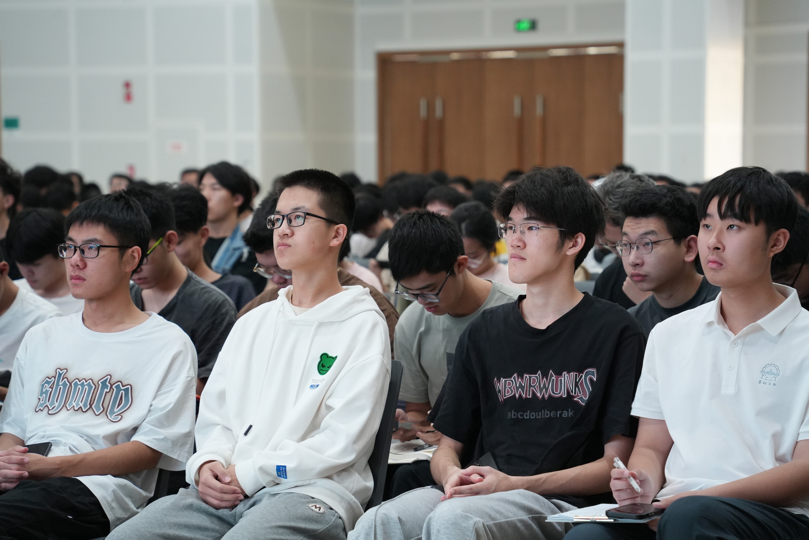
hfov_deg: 18.1
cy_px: 270
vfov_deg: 12.1
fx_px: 2539
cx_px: 404
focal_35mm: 113
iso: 4000
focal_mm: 113
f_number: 5
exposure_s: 1/125
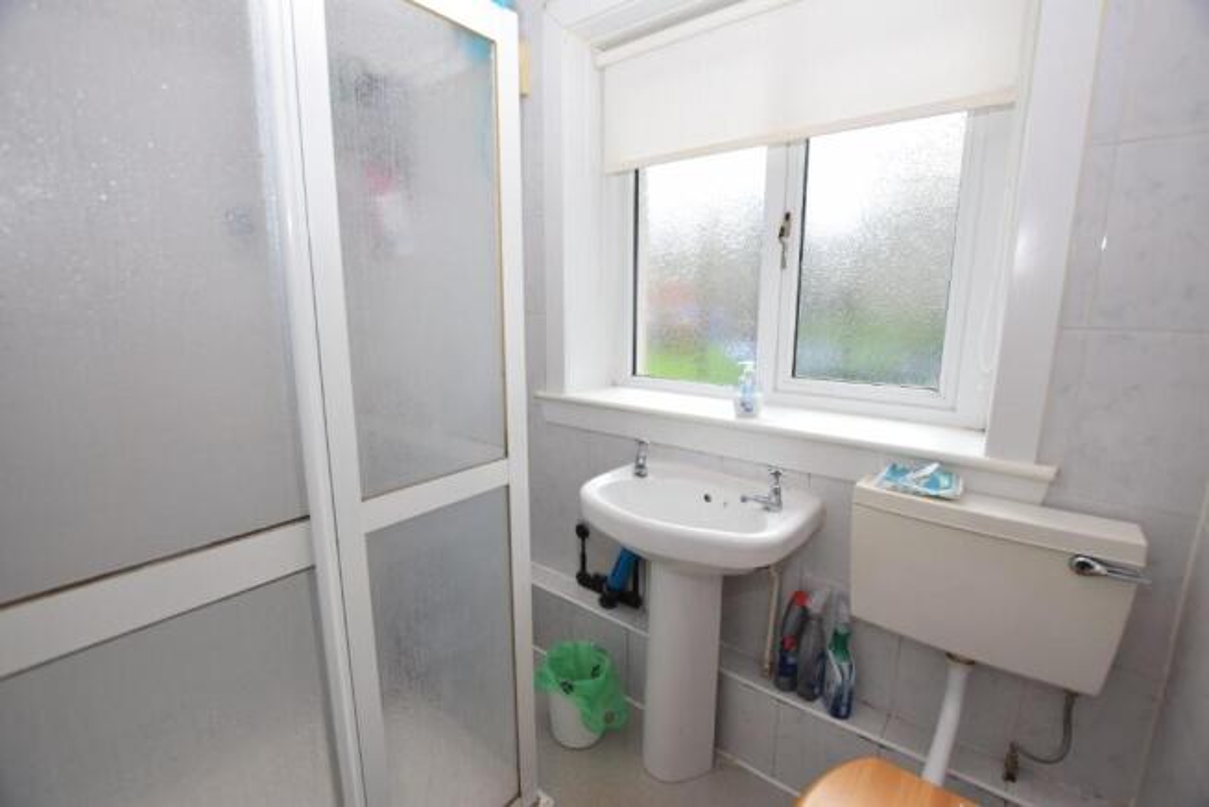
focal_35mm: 15
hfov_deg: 100.4
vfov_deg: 77.4
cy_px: 404
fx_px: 504
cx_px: 604
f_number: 4.5
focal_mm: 10
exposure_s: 1/80
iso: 400
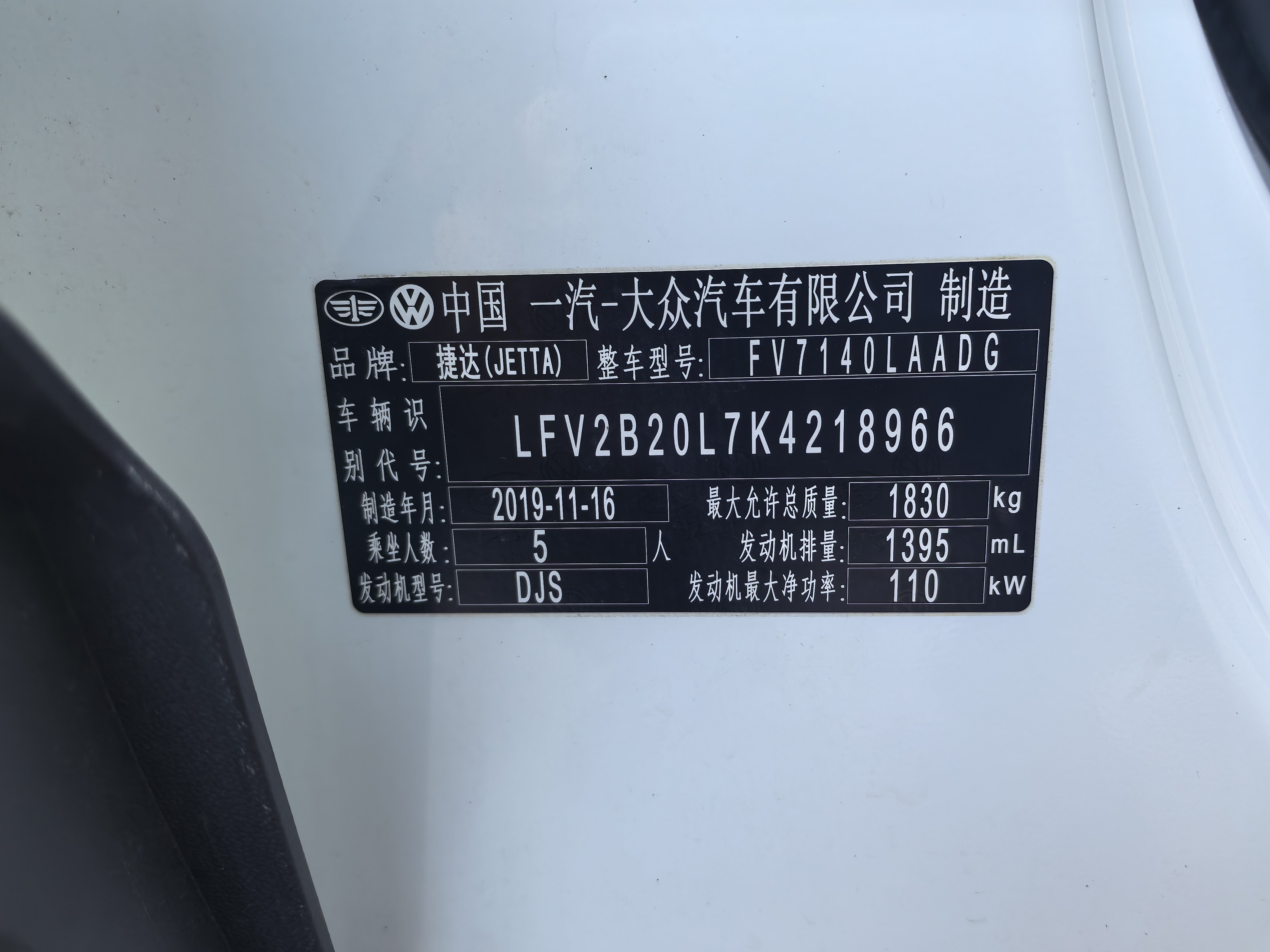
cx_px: 635
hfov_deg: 65.3
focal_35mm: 27
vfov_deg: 51.4
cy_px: 476
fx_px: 991
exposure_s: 1/100
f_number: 2
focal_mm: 5.75
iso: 64
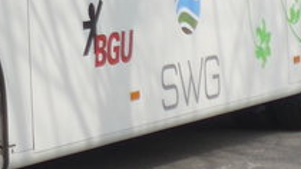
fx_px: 2186
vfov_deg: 4.3
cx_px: -274
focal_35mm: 274
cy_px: -223
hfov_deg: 7.6
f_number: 3
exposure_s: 1/1600
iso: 80
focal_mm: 9.5
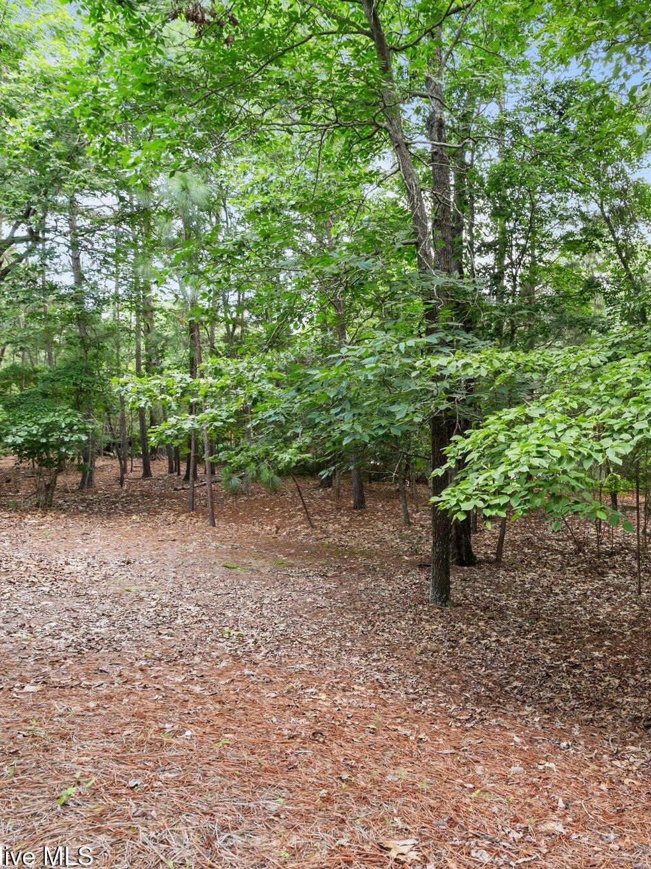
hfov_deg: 50.7
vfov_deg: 71.6
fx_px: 602
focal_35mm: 24
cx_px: 578
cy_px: 446
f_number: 8
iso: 400
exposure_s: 1/20
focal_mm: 16
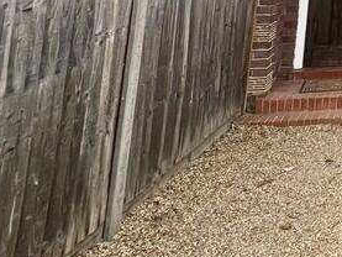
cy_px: -121
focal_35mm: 48
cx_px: 559
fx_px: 474
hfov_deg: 25.1
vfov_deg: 24.2
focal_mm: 1.57
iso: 32
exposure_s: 1/657
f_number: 1.8
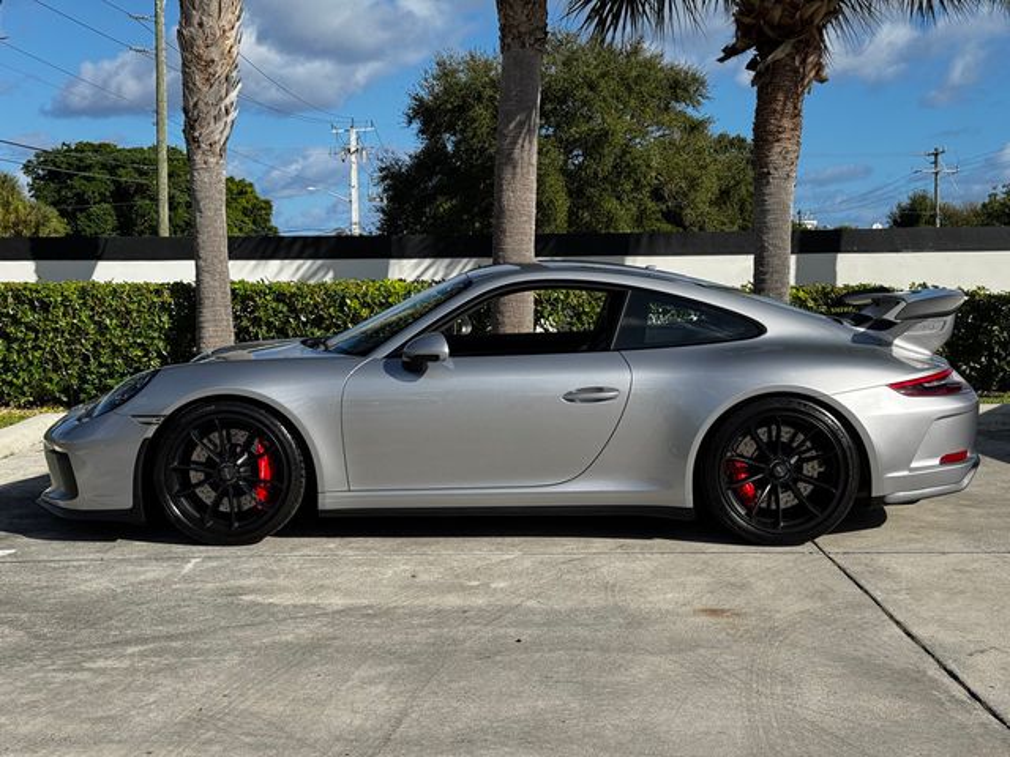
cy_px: 378
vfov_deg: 30.3
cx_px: 505
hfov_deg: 39.7
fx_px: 1401
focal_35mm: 48
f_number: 1.78
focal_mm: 6.76
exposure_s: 1/3257
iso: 64
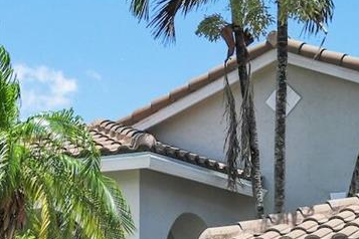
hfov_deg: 15.5
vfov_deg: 9.9
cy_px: 400
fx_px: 1316
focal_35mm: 132
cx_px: 239
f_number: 8
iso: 125
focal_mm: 23
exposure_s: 1/1000
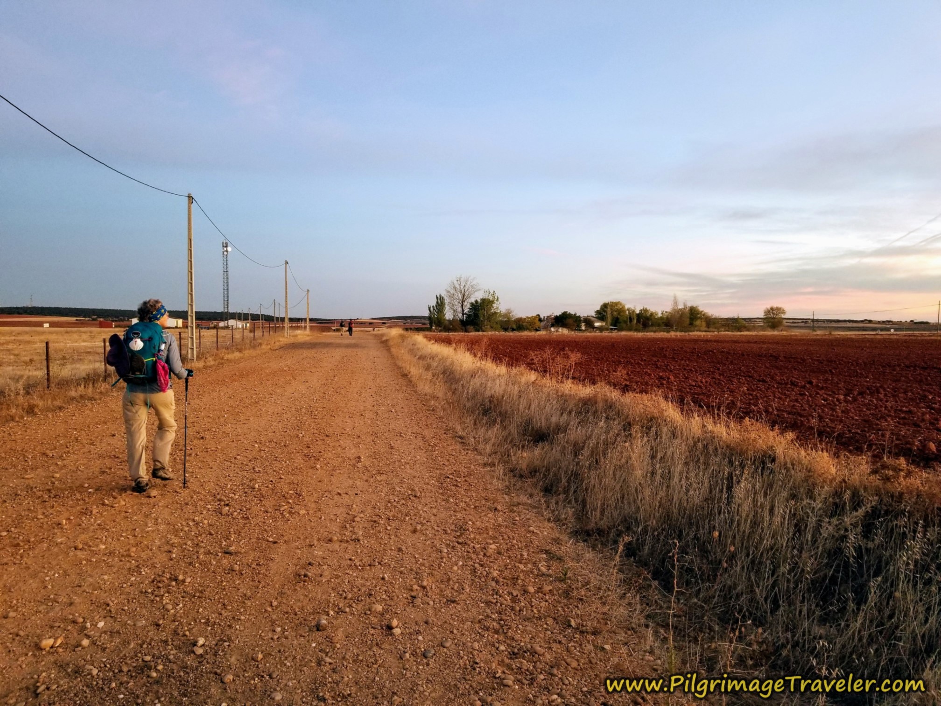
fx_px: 707
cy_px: 353
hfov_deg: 67.3
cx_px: 470
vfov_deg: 53.1
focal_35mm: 26
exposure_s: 1/60
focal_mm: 4.3
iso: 200
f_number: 1.7
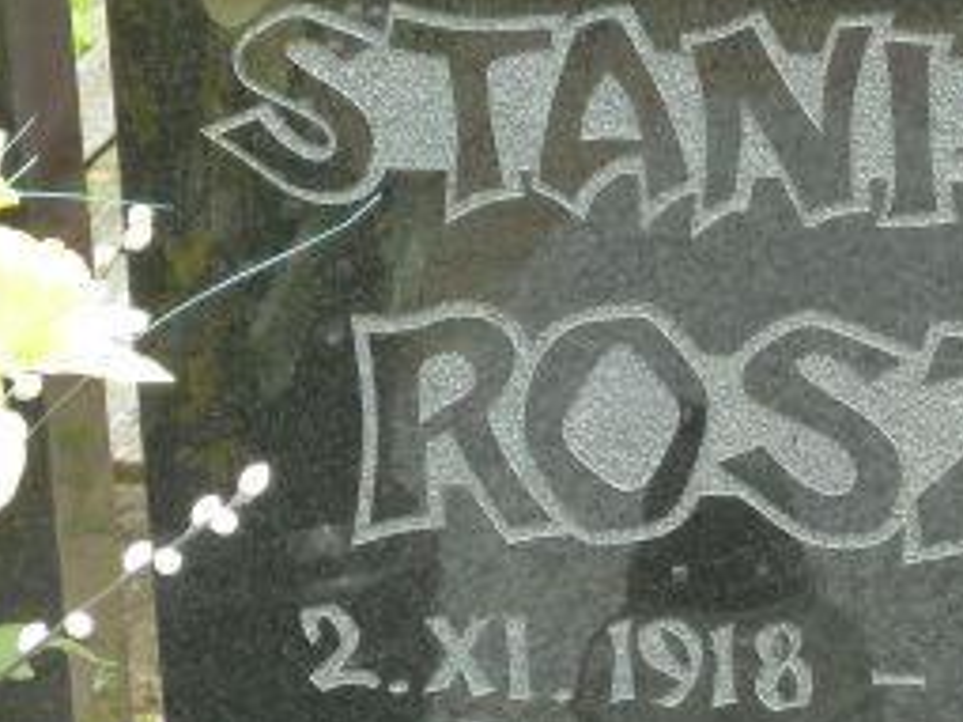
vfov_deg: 6.2
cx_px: 714
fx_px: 6701
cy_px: 412
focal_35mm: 241
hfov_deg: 8.2
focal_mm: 15.8
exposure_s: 1/50
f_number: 4.3
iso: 125
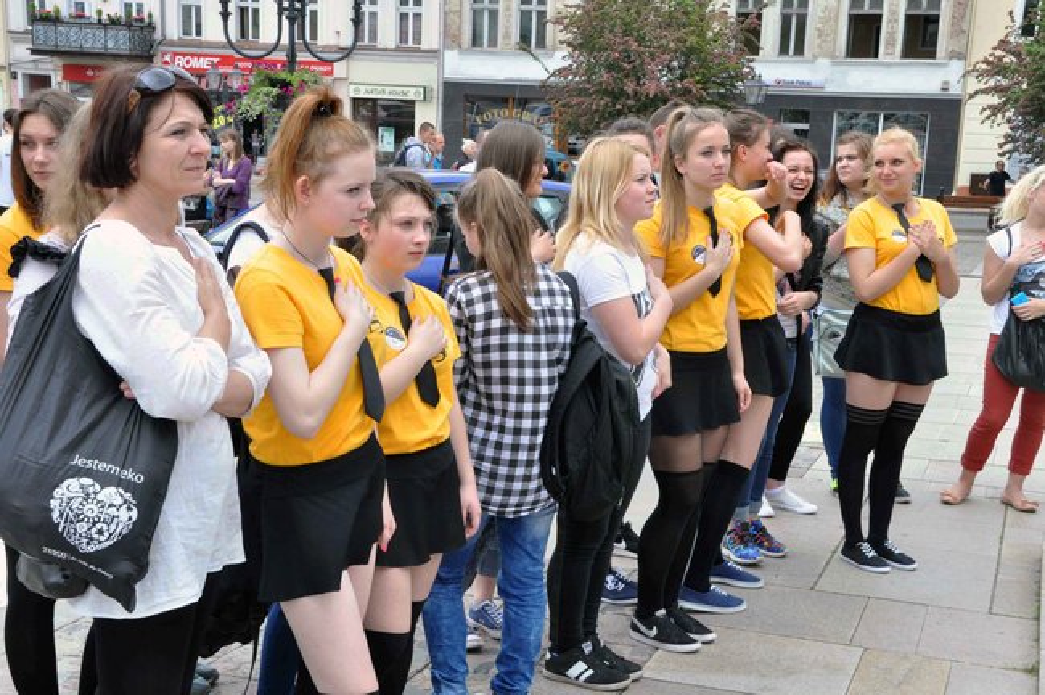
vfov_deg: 25.0
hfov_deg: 36.9
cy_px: 348
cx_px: 522
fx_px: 1566
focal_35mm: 54
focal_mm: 36
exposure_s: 1/160
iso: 800
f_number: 16
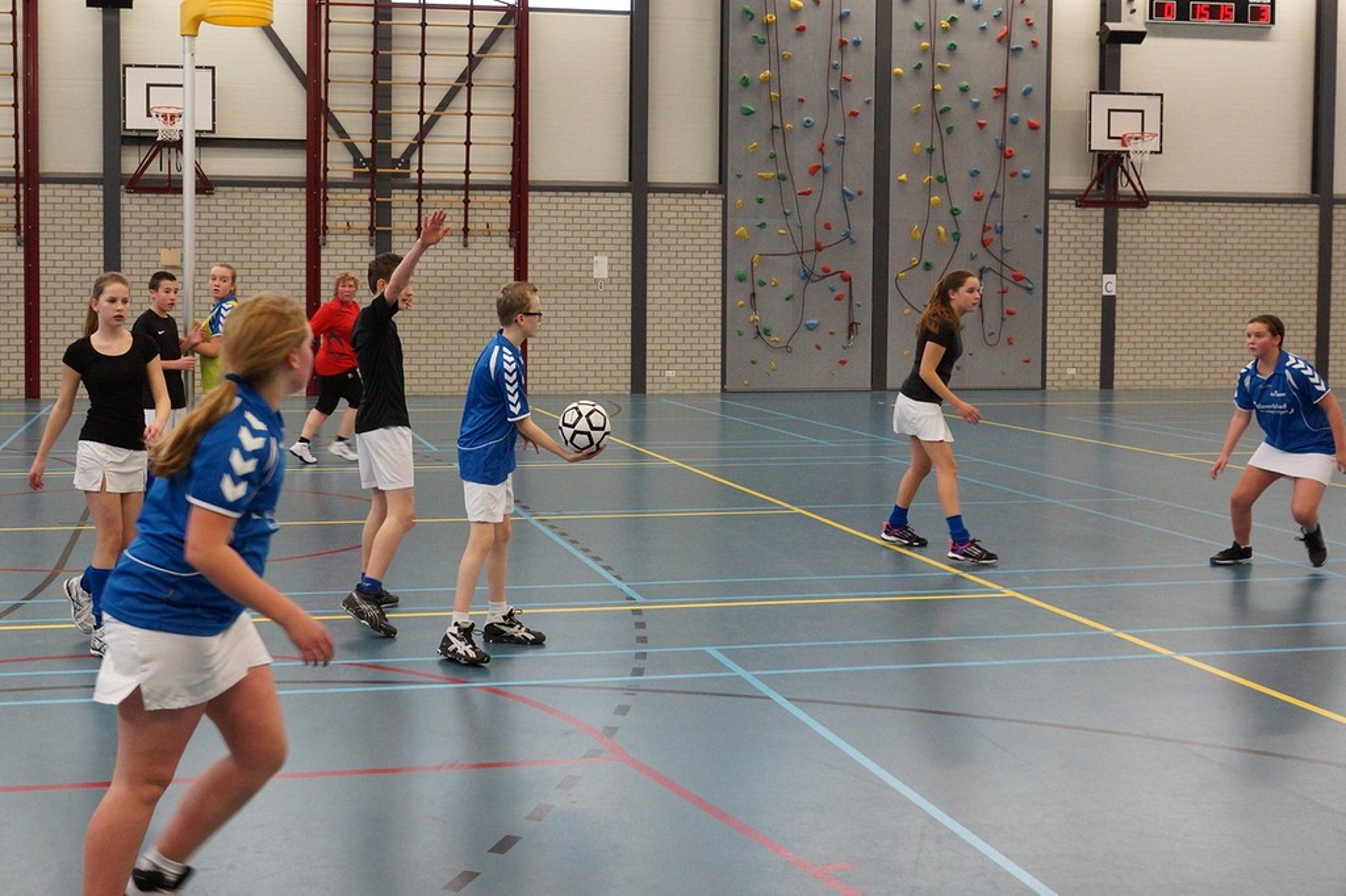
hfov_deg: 57.2
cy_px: 448
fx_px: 1233
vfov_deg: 39.9
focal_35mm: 33
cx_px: 673
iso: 1250
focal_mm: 22
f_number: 4.5
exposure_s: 1/160
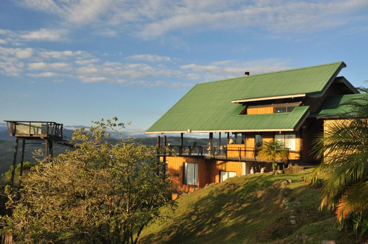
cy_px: 122
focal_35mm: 36
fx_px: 367
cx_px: 184
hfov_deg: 53.2
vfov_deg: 36.8
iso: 1250
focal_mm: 24
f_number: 10
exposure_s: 1/400
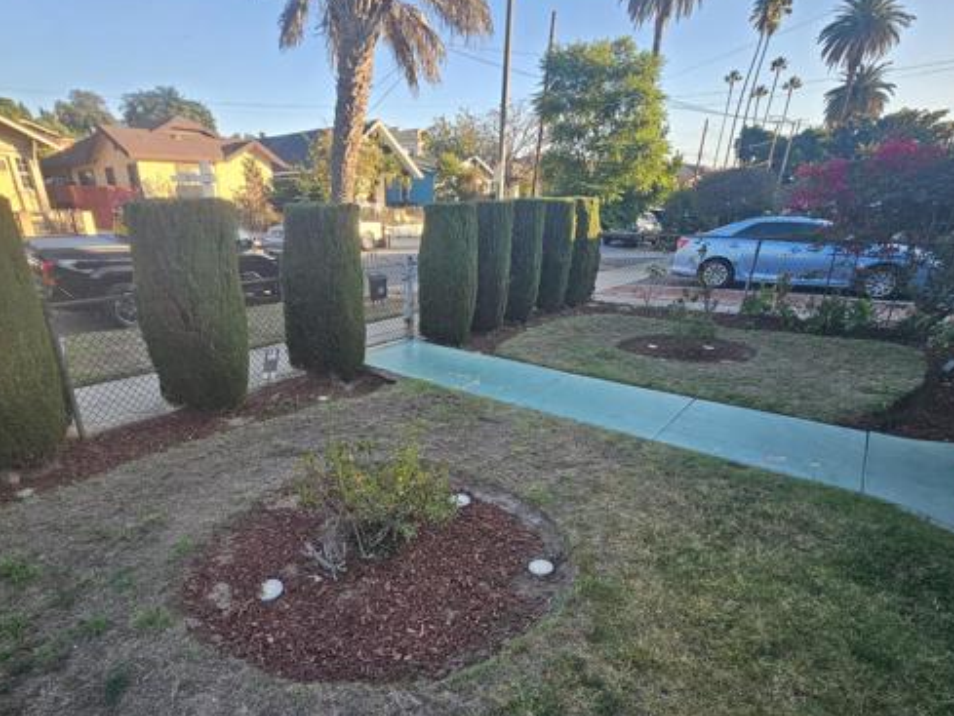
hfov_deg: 90.6
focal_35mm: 17
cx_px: 417
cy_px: 441
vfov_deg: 73.7
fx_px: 469
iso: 50
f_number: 2.2
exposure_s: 1/240
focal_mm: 2.2
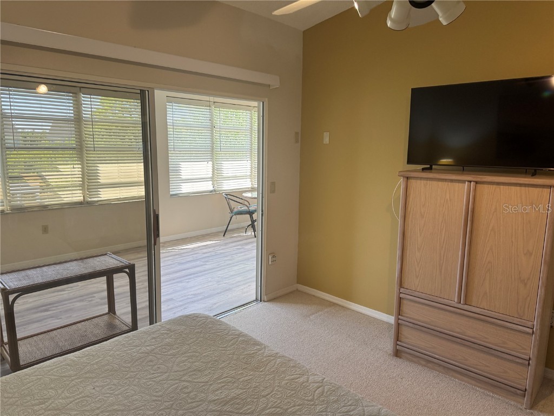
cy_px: 208
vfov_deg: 56.8
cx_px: 277
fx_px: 384
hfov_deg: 71.6
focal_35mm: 24
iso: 160
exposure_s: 1/120
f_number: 1.78
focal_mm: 6.76
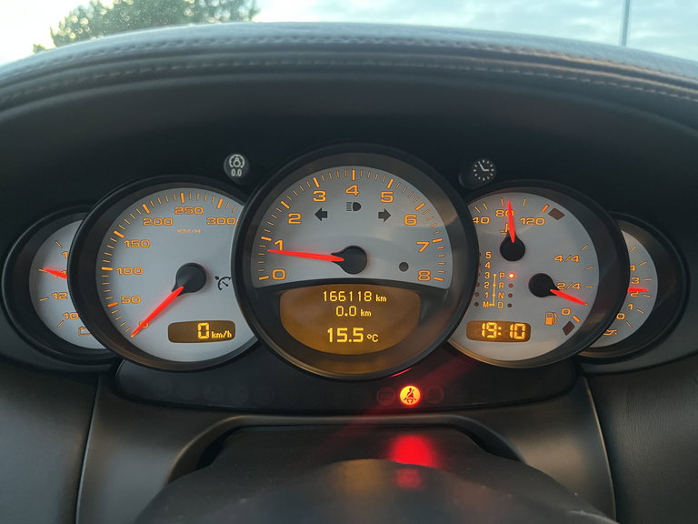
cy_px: 262
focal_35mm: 26
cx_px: 349
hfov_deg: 67.3
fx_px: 524
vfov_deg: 53.1
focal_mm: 5.1
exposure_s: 1/31
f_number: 1.6
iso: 640
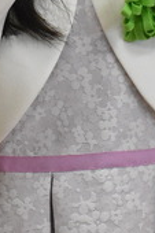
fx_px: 1656
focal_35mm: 256
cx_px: 108
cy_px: 15
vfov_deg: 8.0
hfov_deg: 5.4
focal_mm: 29
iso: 4000
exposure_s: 1/320
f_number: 9
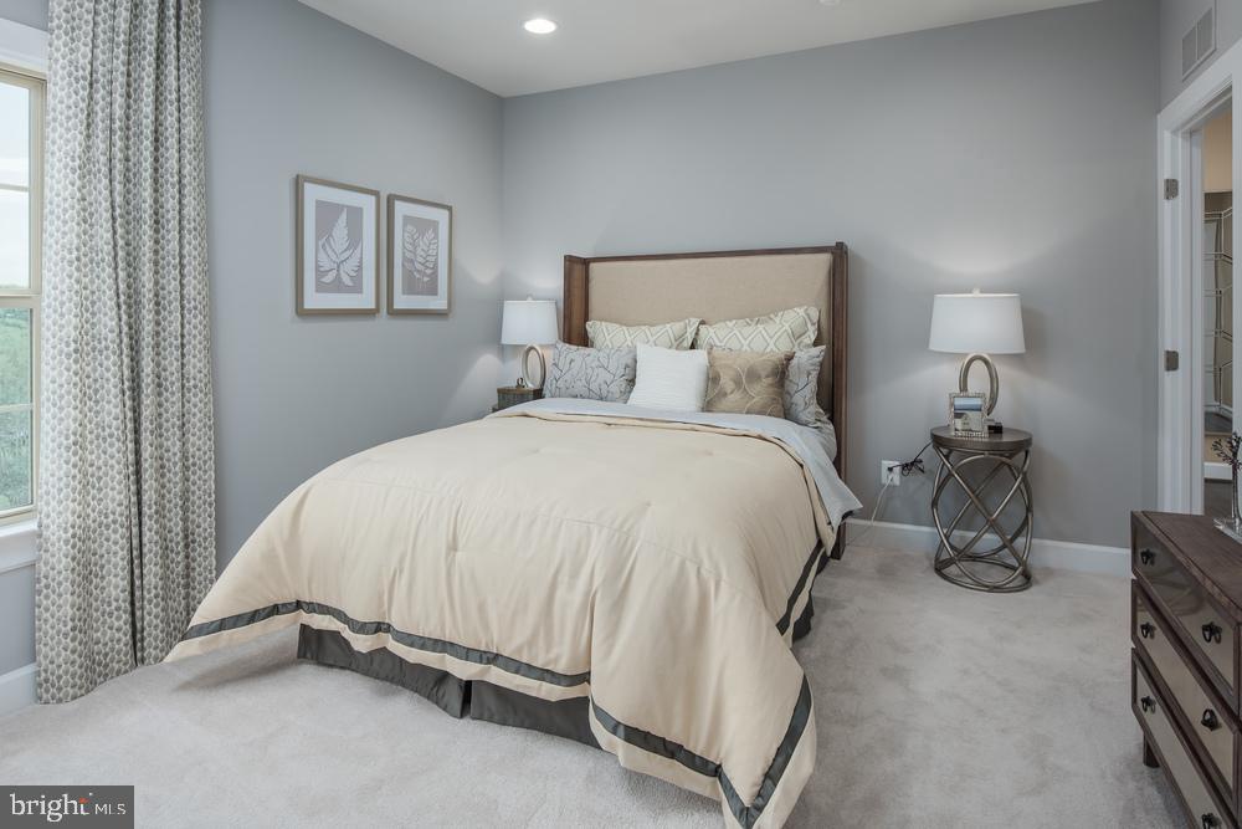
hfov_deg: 86.9
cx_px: 621
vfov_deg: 64.6
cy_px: 414
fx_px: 656
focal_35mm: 19
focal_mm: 19
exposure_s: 1/250
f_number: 9
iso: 320
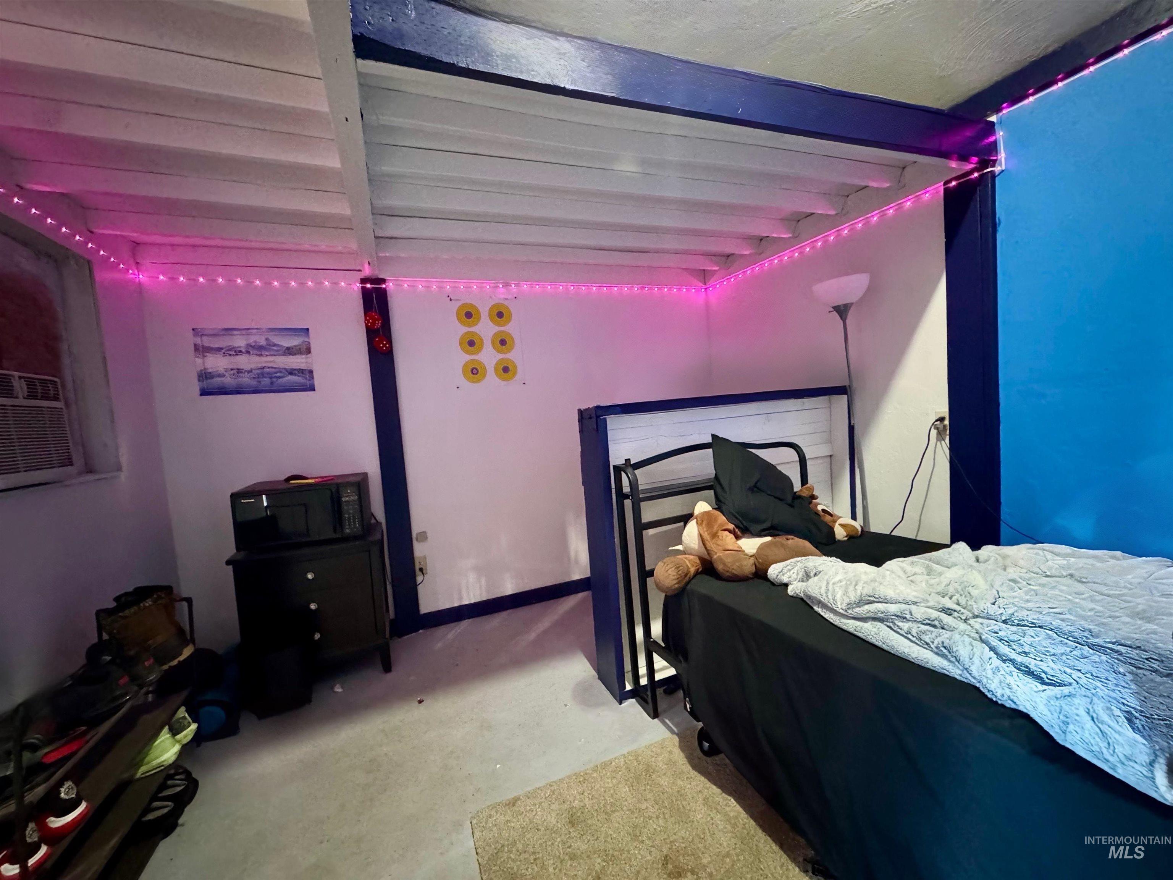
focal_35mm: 14
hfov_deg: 102.1
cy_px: 440
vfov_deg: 85.7
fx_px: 474
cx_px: 586
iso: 1250
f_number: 2.2
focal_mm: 2.22
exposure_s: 1/30
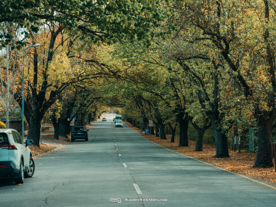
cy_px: 104
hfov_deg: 22.5
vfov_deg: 17.0
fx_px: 694
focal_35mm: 87
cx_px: 138
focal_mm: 110
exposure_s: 1/200
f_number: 4
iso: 200
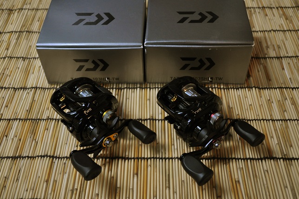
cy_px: 100
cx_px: 150
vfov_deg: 29.8
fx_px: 373
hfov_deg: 43.6
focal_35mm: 45
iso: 800
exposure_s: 1/50
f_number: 4.5
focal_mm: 30
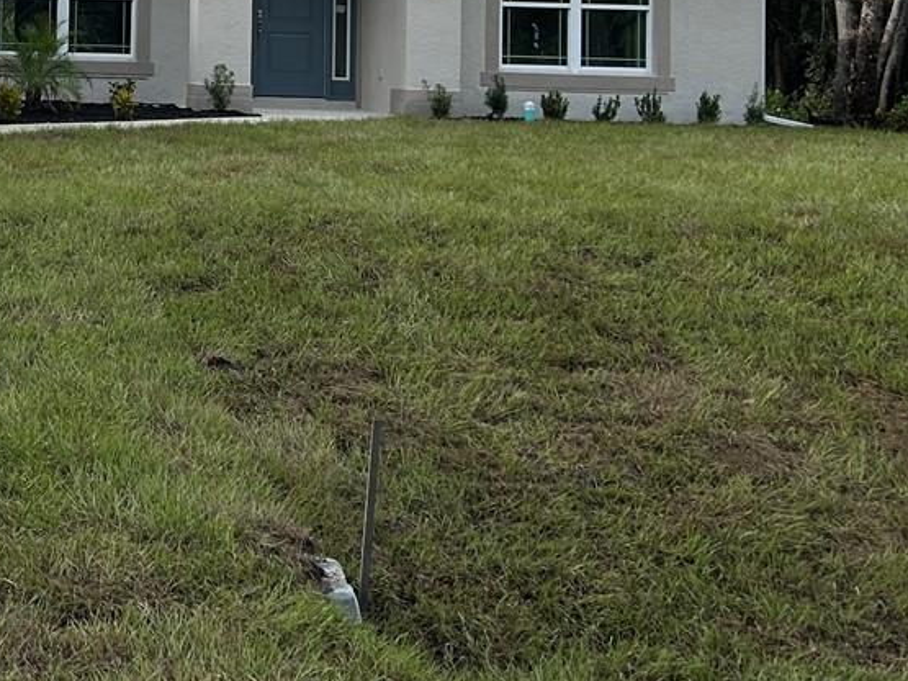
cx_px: -44
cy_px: -62
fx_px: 1967
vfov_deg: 18.9
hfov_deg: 24.5
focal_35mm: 75
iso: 50
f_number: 1.5
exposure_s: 1/3165
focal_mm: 5.7
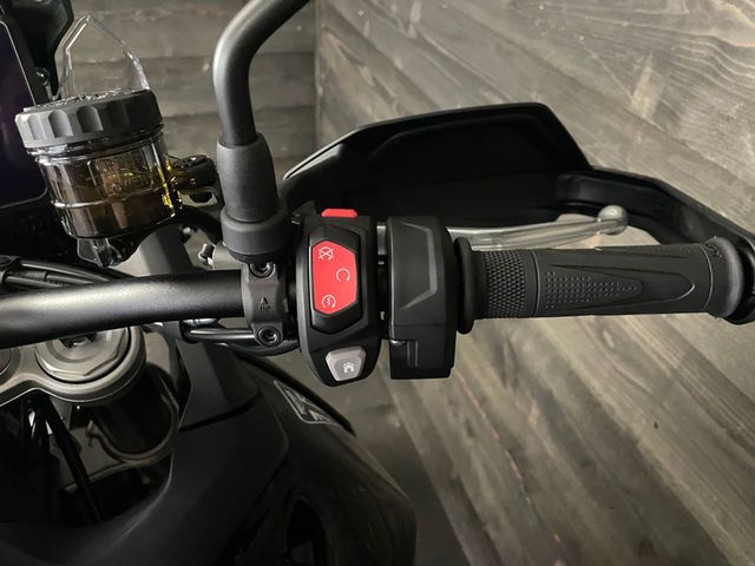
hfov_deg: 67.3
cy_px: 283
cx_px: 378
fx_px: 567
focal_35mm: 26
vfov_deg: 53.1
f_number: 1.6
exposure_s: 1/25
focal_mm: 4.2
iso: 800
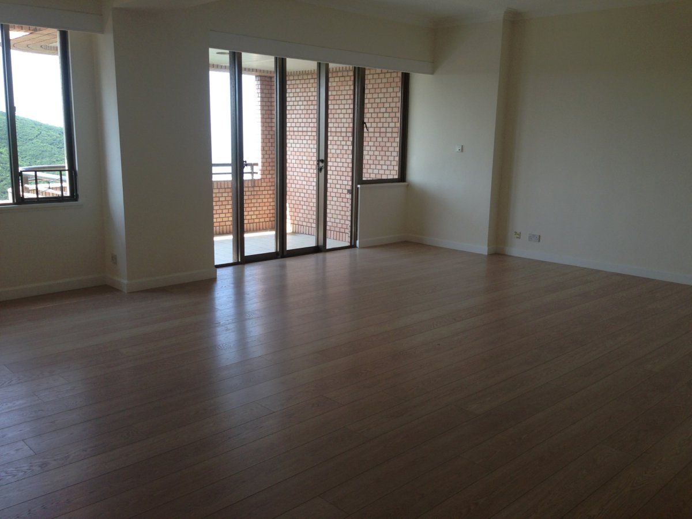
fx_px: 660
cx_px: 346
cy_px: 260
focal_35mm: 33
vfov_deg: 42.9
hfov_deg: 55.4
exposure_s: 1/120
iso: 50
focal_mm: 4.12
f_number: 2.4
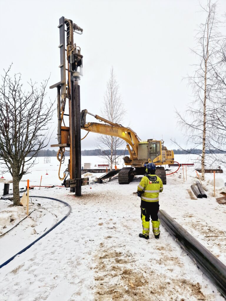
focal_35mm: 23
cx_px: 113
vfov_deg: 73.9
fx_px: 200
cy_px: 150
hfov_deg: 58.9
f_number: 1.8
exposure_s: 1/192
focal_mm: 6.4
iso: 50
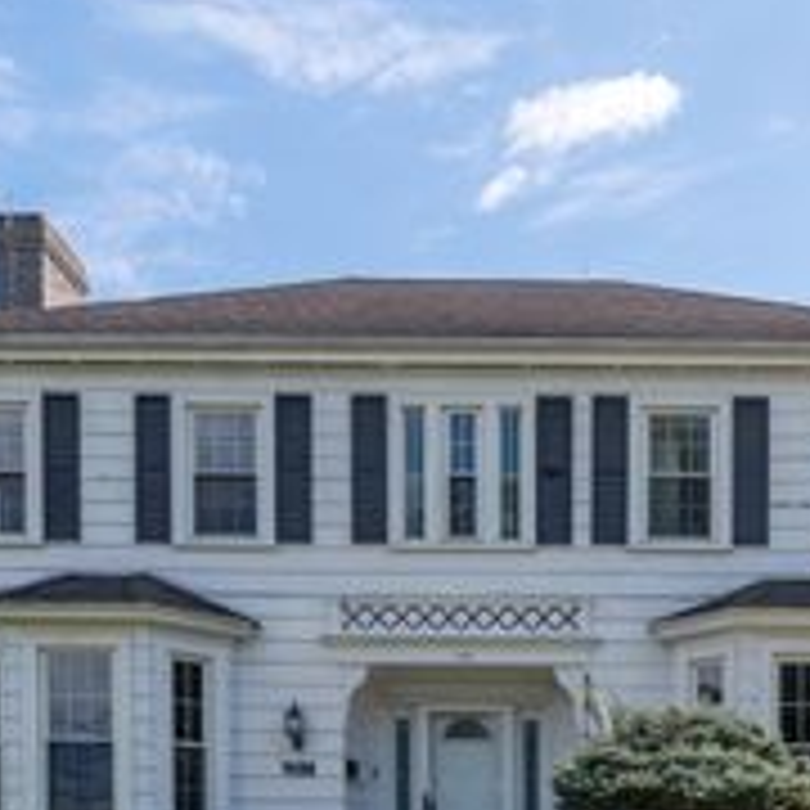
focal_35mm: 40
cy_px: 713
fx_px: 1059
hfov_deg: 39.8
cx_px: 670
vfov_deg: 39.2
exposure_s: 1/100
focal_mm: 17
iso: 100
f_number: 5
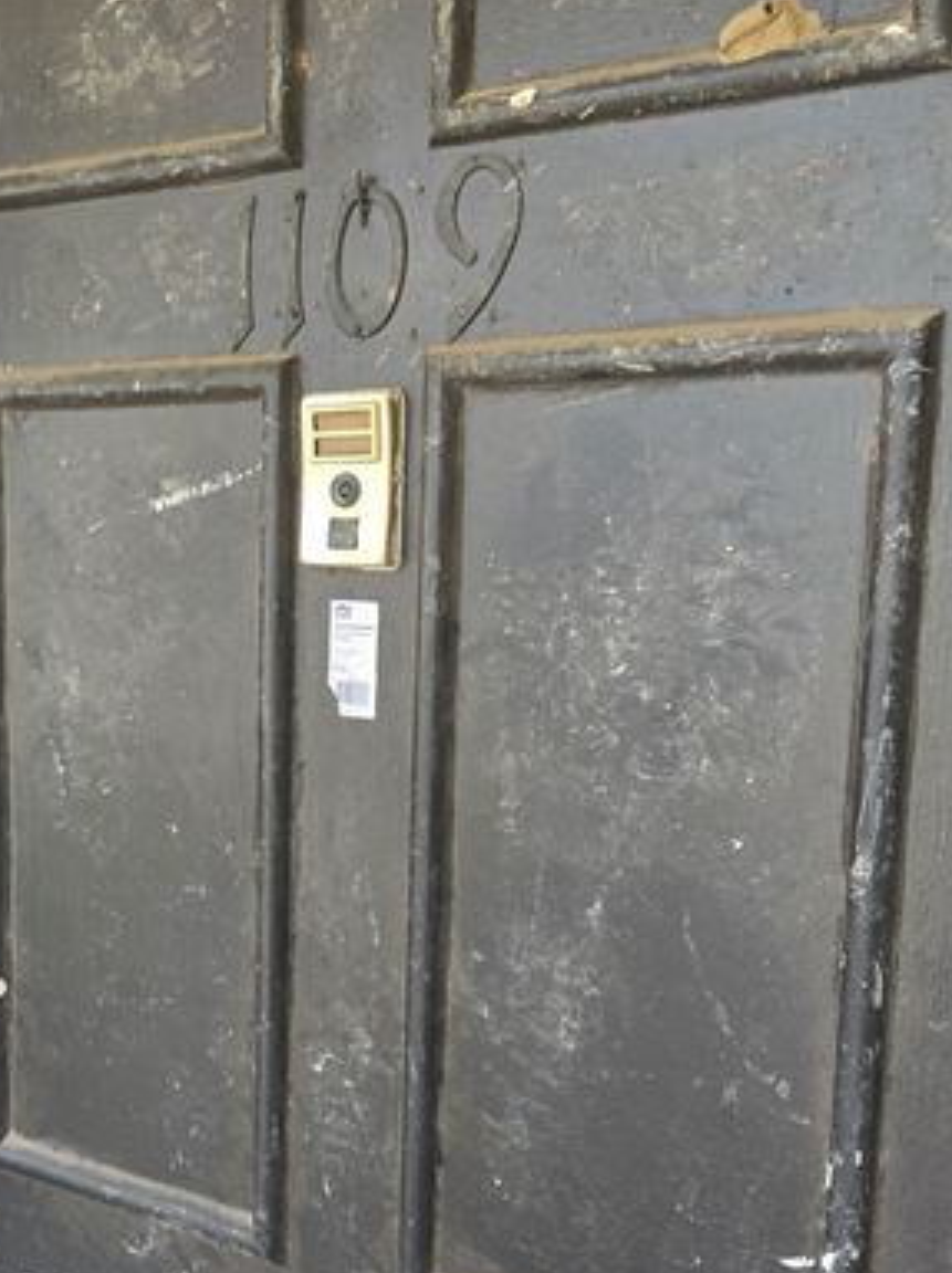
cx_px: 299
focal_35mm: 40
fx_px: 1470
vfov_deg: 46.6
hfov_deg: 35.4
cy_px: 771
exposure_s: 1/180
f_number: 1.8
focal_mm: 5.4
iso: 100
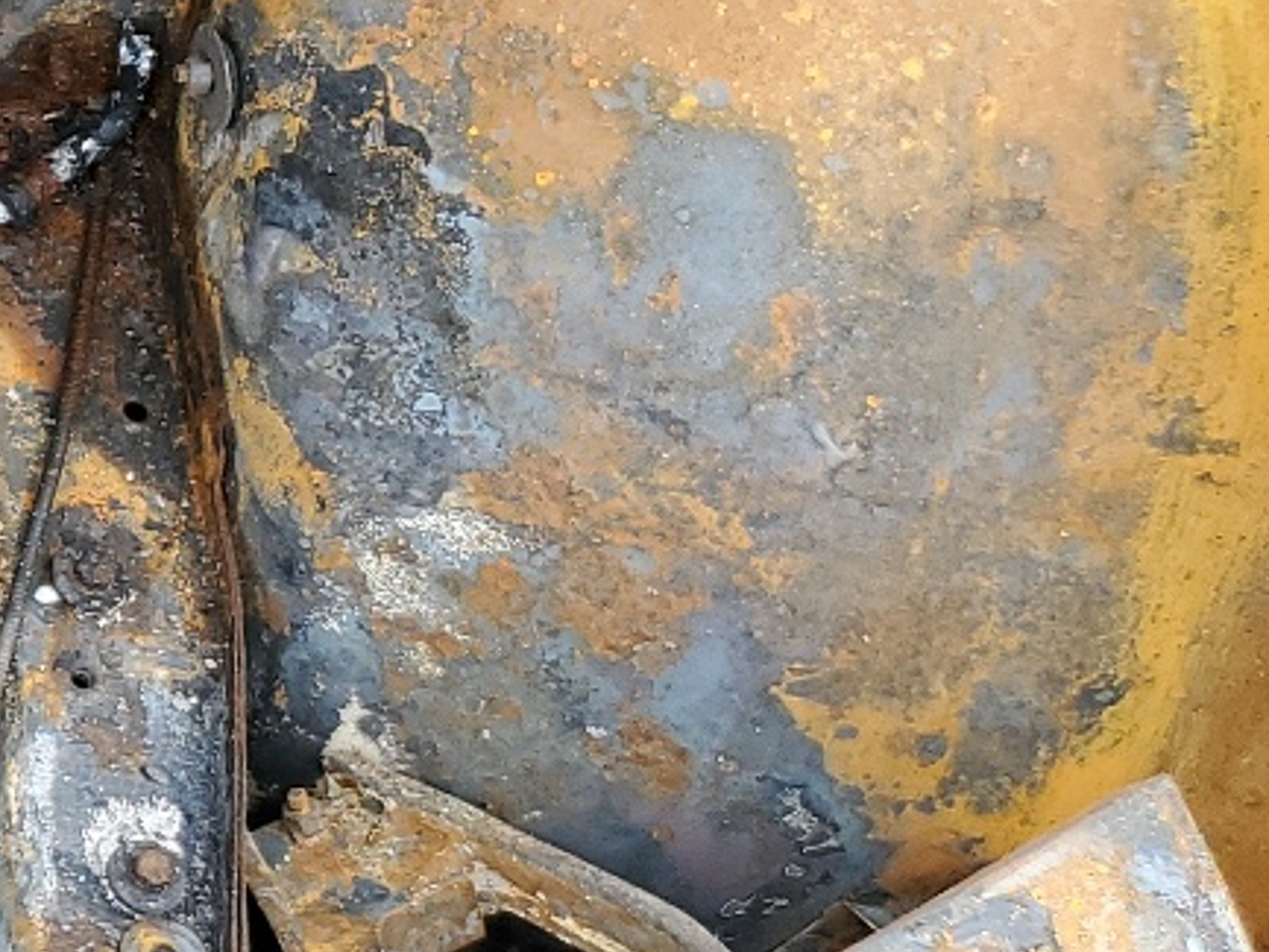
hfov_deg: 16.7
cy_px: -246
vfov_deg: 14.8
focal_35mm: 96
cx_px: -1055
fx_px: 3520
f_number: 1.5
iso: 50
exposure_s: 1/294
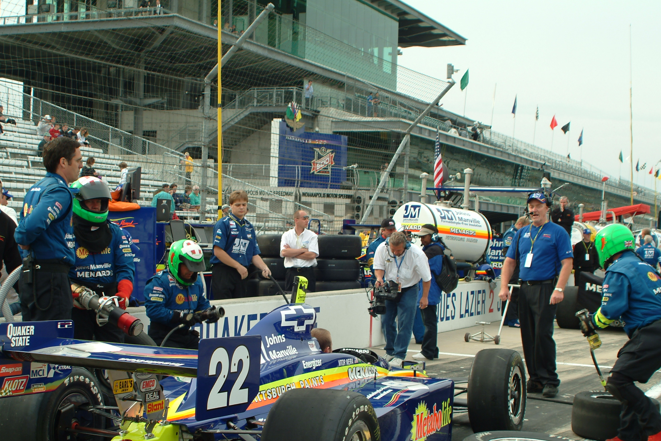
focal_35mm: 61
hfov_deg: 32.9
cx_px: 310
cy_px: 311
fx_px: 1120
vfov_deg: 22.1
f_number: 5.6
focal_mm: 28
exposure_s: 1/125
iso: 100
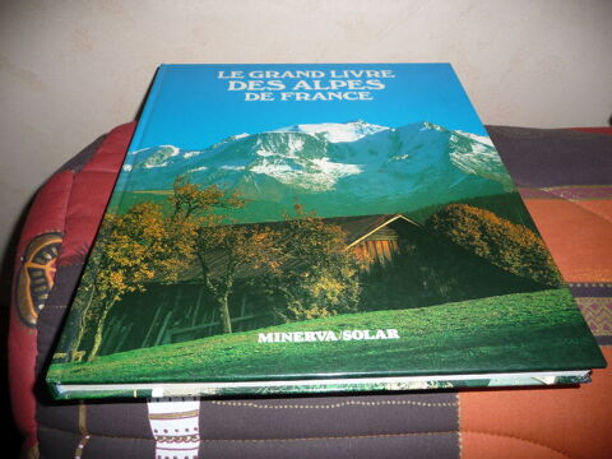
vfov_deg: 49.7
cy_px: 230
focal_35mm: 28
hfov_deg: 63.4
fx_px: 495
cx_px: 306
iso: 100
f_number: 3.3
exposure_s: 1/30
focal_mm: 4.7
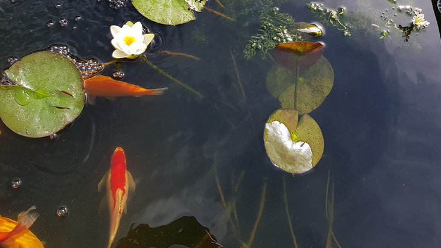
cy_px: 10
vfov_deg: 27.6
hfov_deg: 49.3
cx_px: 202
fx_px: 480
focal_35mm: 41
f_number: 1.7
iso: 40
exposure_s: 1/780
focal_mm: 4.2
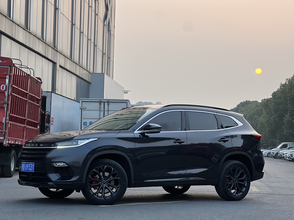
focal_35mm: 77
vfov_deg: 19.1
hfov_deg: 25.3
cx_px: 147
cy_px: 110
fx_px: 654
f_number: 2.8
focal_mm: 9
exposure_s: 1/121
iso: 25
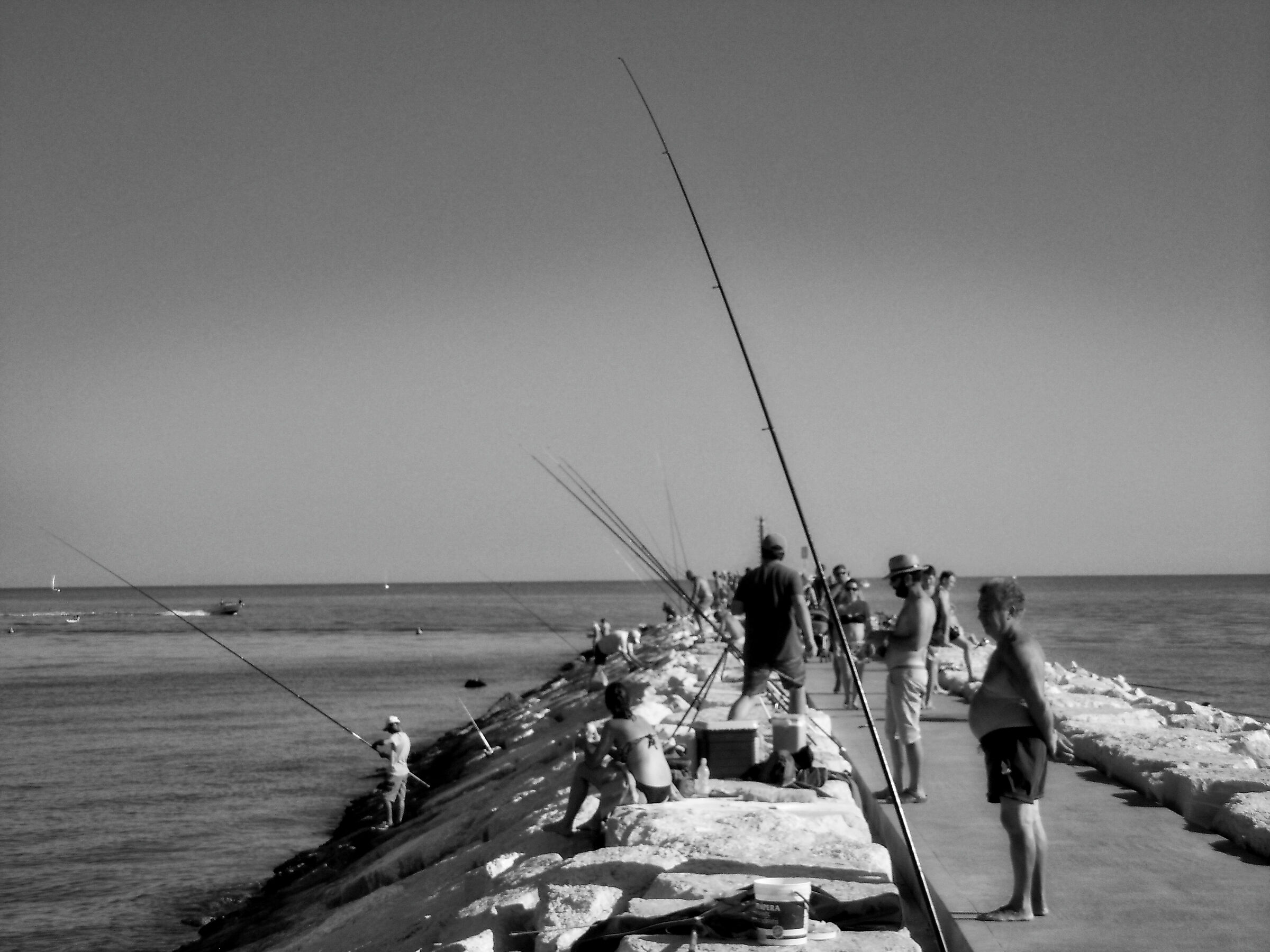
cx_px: 635
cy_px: 476
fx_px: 2825
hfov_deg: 25.3
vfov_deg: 19.1
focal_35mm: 77
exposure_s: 1/250
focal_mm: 13.9
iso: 100
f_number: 8.6
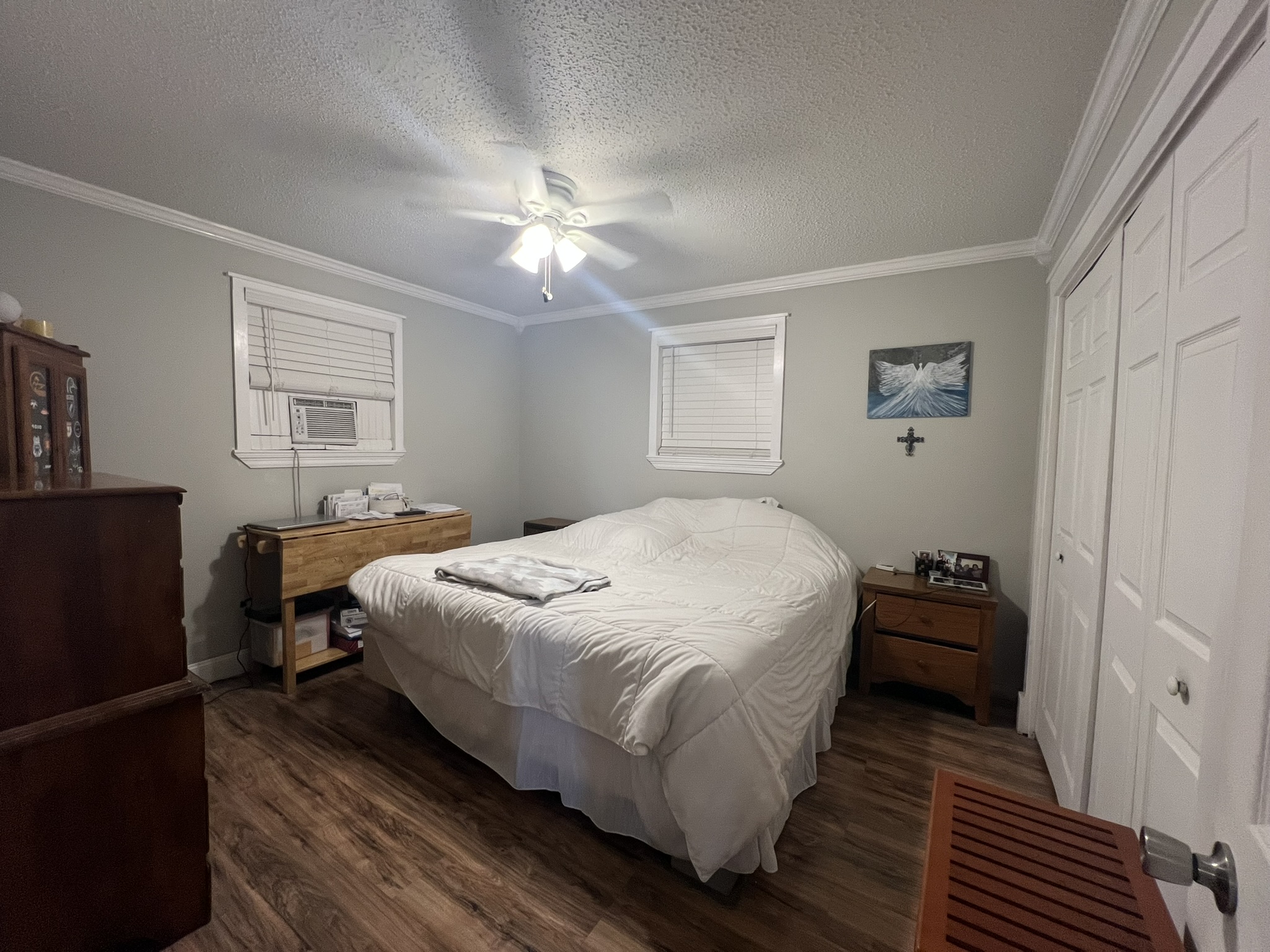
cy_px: 476
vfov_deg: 89.9
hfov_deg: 106.2
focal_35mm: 13
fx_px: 477
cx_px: 635
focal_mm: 1.57
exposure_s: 1/60
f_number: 1.8
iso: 200
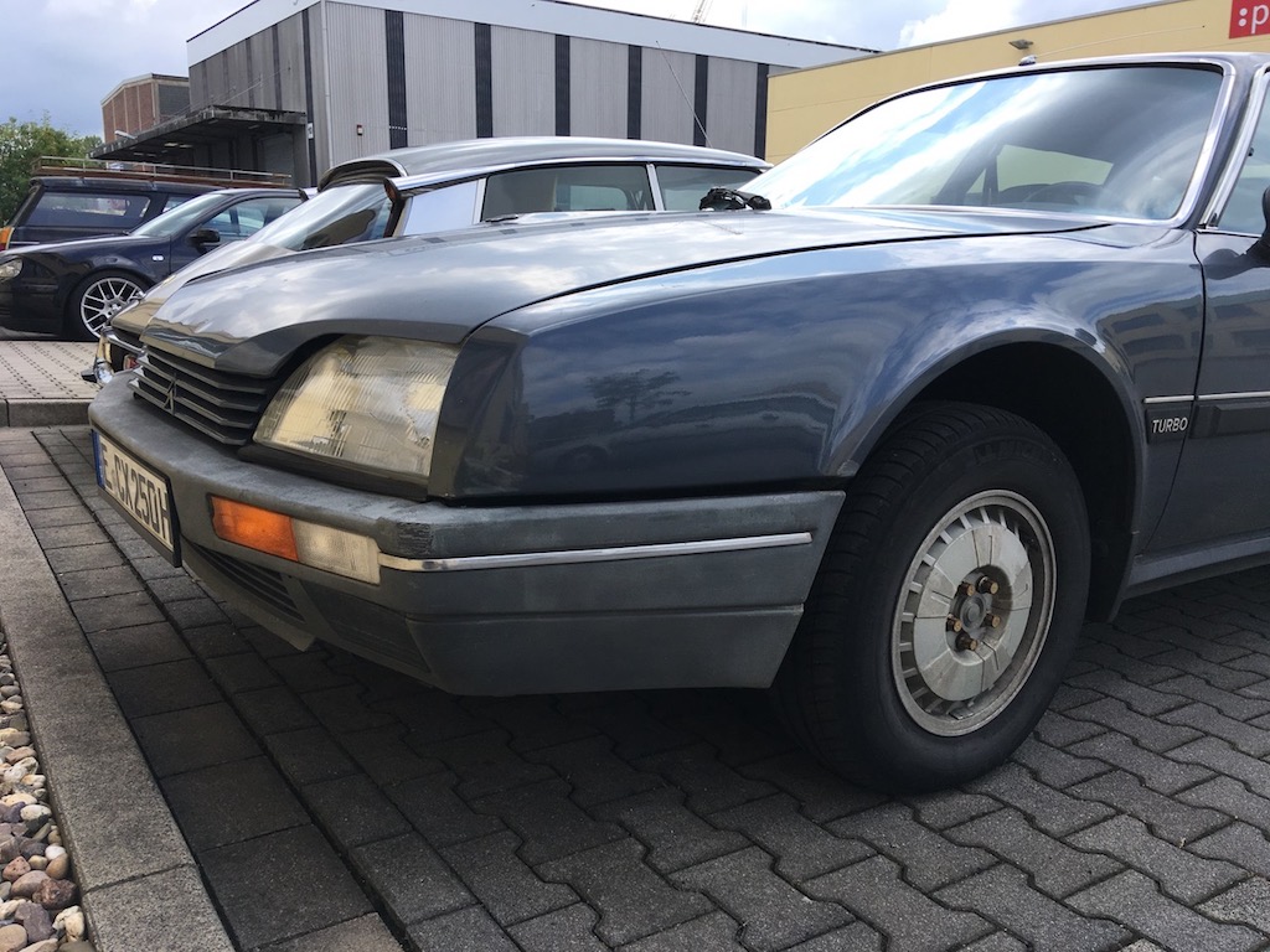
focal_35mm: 29
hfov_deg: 61.7
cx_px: 635
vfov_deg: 48.2
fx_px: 1064
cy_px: 476
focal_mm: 4.15
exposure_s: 1/916
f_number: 2.2
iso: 25
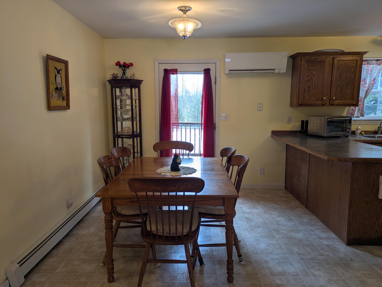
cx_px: 191
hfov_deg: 69.4
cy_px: 144
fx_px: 276
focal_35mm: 25
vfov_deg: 54.9
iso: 65
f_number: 1.89
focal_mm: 5.43
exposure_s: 1/120
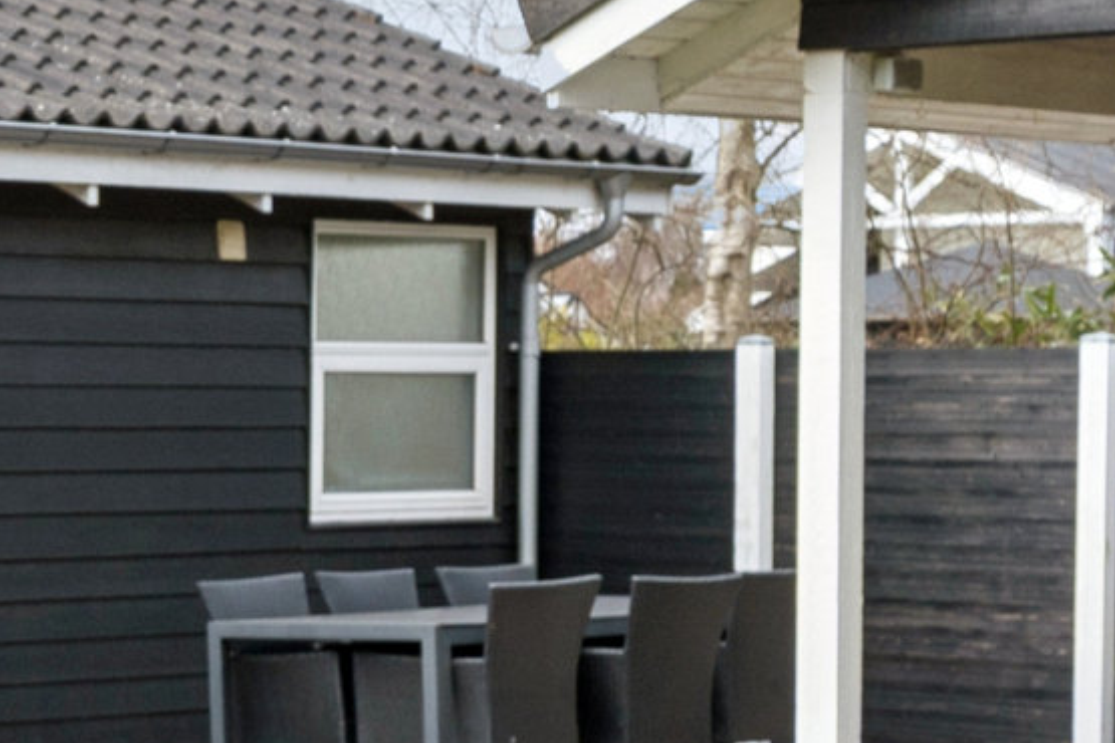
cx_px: -731
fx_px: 3769
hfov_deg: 15.1
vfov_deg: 11.3
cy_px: 365
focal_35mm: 122
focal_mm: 22.5
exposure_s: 1/250
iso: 200
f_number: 8
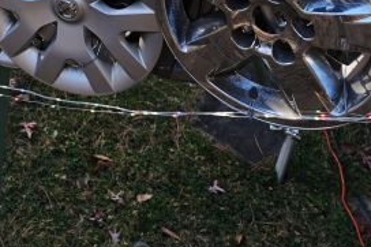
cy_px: -274
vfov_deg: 14.7
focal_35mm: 73
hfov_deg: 26.5
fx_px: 752
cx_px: 16
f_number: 2.8
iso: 250
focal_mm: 16
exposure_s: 1/500
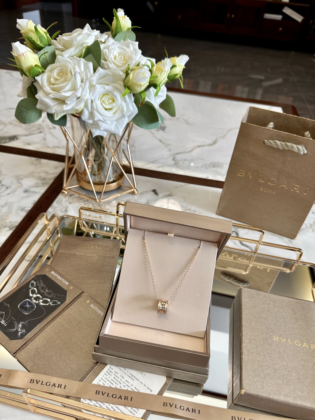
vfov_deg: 71.6
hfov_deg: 56.8
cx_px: 158
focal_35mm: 24
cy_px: 210
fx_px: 291
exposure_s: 1/100
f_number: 1.78
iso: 64
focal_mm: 6.86
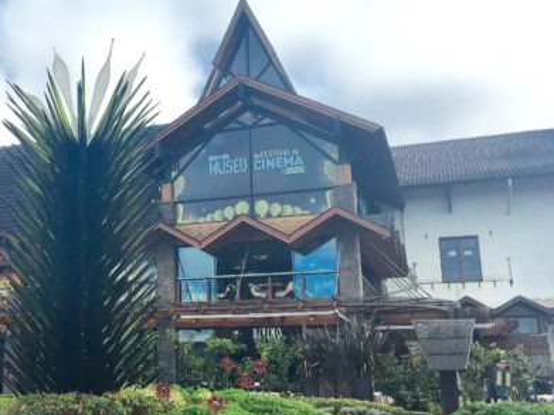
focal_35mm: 46
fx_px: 736
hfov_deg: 40.0
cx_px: 133
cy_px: 209
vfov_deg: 31.5
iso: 25
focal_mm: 4.15
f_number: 2.2
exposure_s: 1/1304
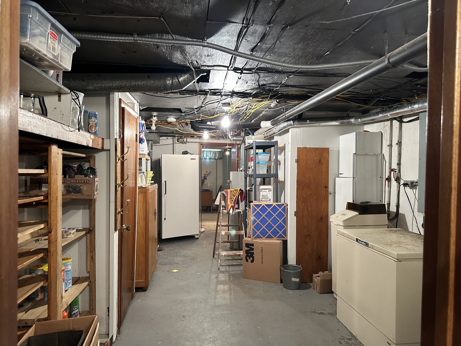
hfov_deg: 71.6
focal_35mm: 24
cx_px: 230
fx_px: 320
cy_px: 173
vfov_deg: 56.8
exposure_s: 1/60
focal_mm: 6.86
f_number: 1.78
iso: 320
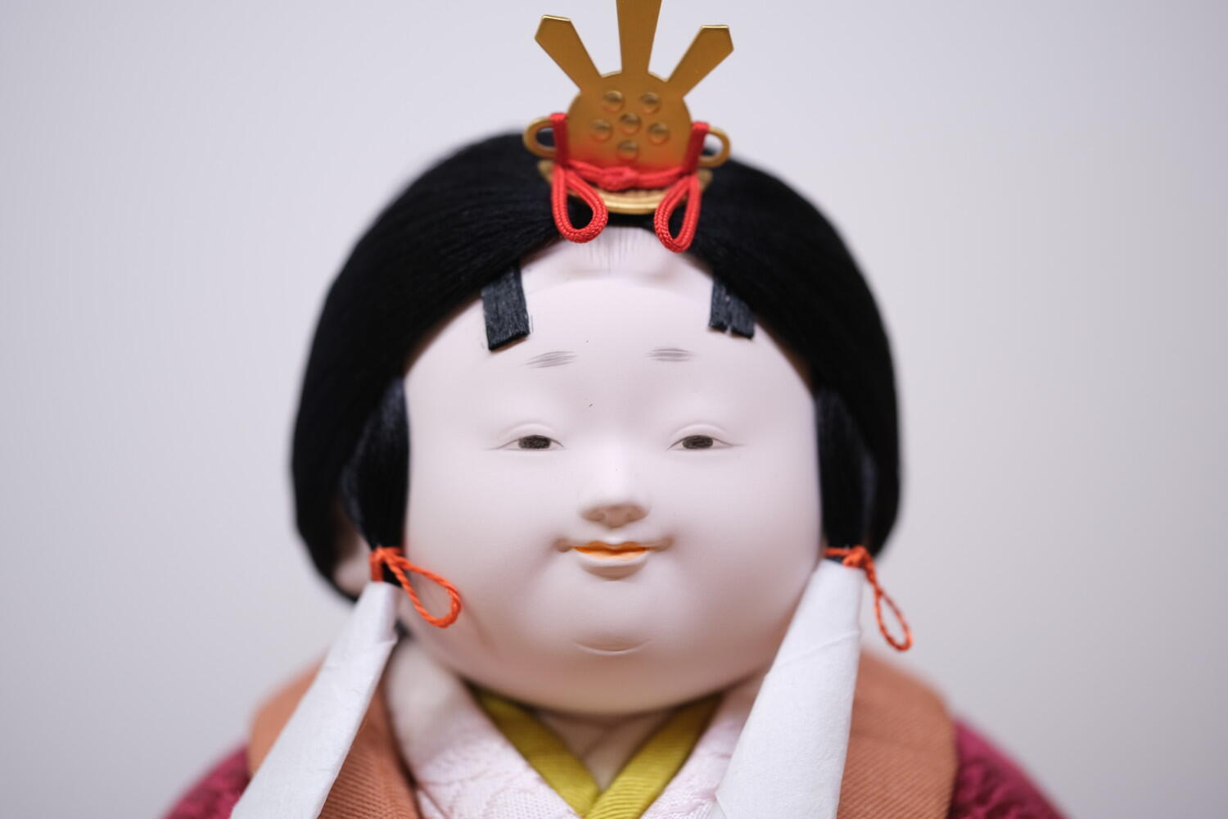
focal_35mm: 120
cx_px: 614
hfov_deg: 17.1
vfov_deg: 11.4
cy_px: 410
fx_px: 4093
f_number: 2.8
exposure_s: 1/20
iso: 160
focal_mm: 80
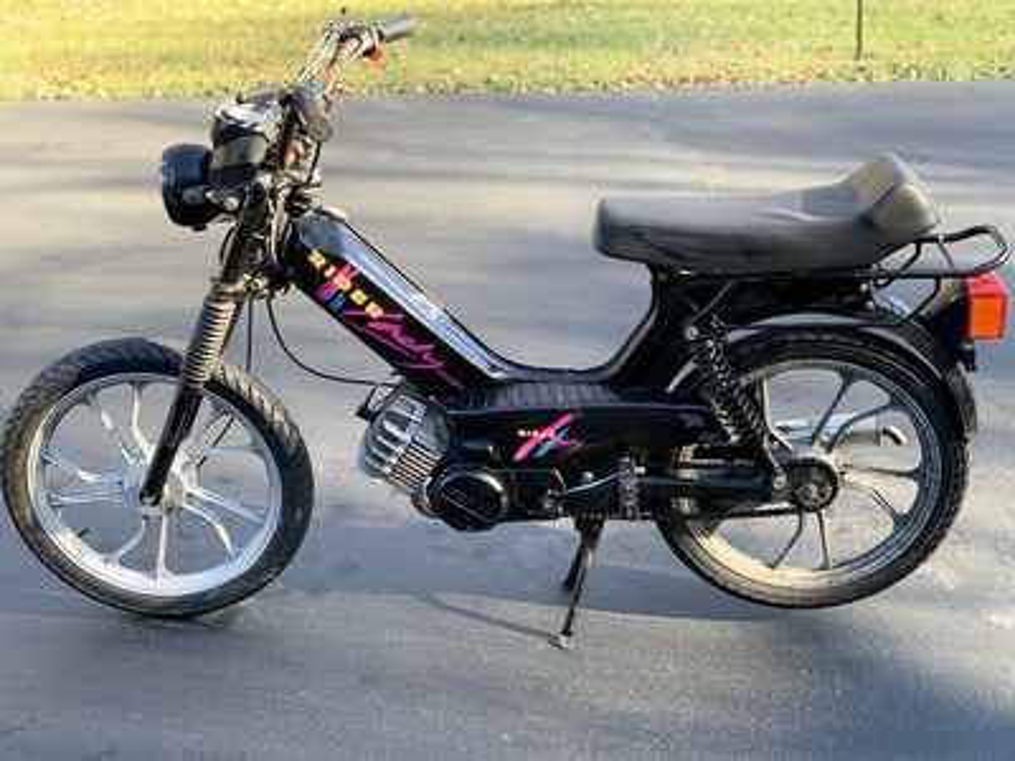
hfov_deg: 36.8
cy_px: 380
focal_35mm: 52
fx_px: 1525
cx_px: 508
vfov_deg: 28.0
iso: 40
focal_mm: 6
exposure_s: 1/122
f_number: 2.4
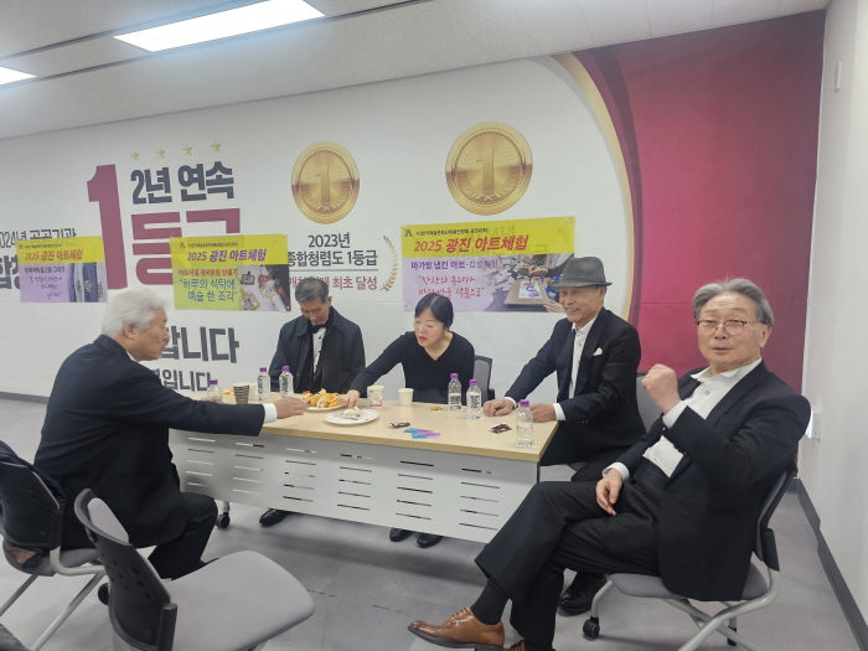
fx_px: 577
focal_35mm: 23
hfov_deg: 73.9
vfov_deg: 58.9
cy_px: 326
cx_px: 434
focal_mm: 6.3
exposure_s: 1/180
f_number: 1.7
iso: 250
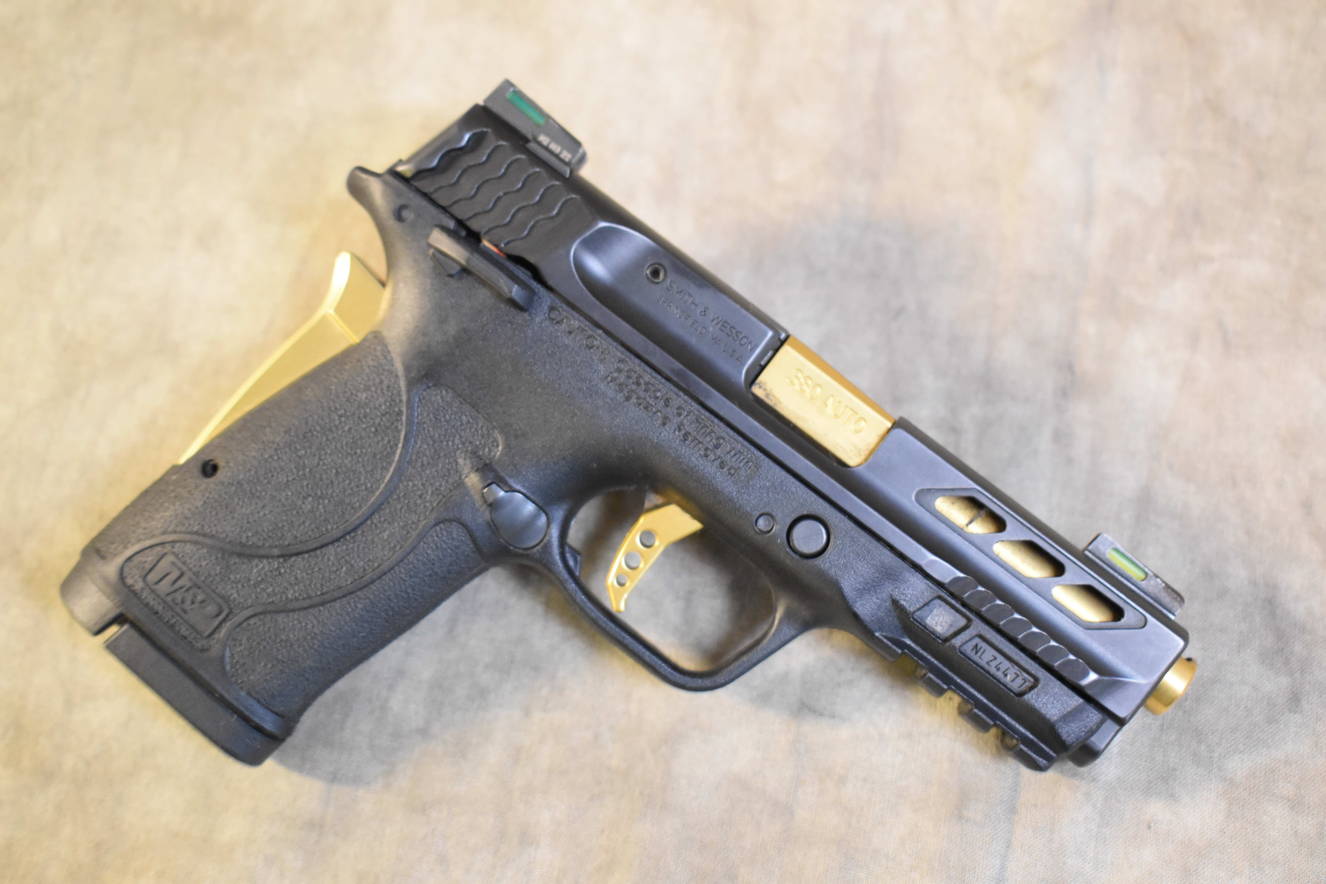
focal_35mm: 57
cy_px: 442
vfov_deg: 23.8
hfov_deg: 35.1
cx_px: 663
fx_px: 2099
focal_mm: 38
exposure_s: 1/15
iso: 3200
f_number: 4.8
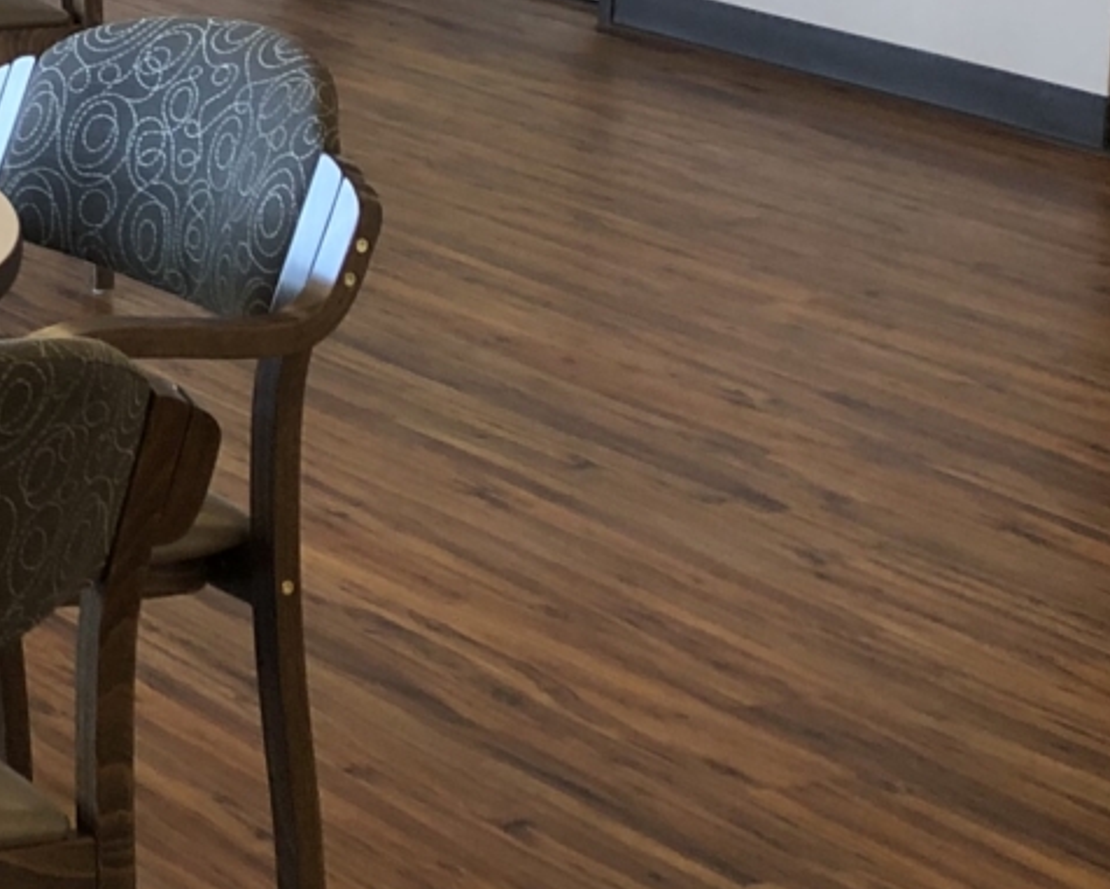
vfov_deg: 12.7
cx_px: -1077
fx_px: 3877
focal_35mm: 118
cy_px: -250
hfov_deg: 13.9
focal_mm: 3.99
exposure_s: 1/40
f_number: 1.8
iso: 25
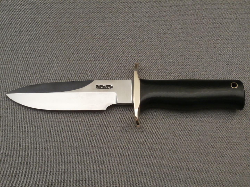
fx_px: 325
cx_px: 125
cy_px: 94
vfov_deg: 32.2
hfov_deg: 42.1
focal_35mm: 45
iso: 400
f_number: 3.8
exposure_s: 1/25
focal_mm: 8.02
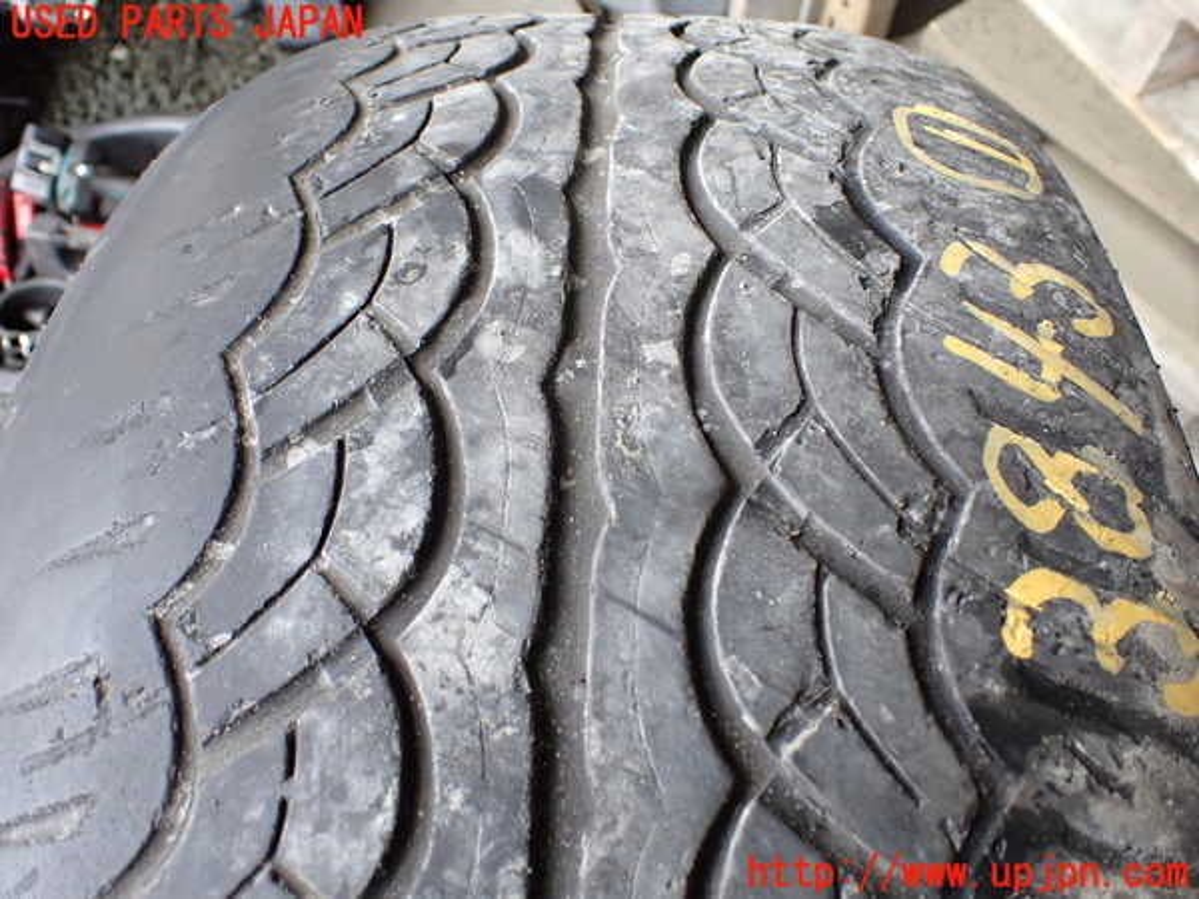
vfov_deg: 46.8
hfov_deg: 60.0
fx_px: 1039
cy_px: 450
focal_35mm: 30
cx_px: 600
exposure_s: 1/125
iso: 320
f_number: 2.3
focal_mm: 5.4
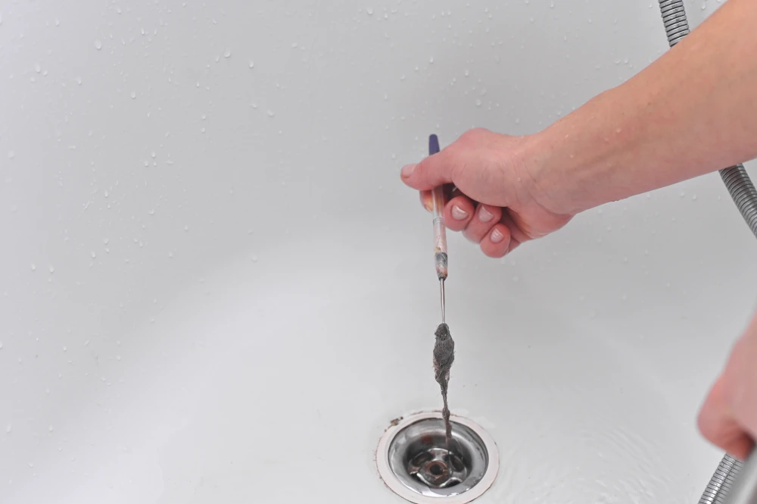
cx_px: 378
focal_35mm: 50
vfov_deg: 26.9
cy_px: 252
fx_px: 1050
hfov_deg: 39.6
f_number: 5
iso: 400
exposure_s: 1/160
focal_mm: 50
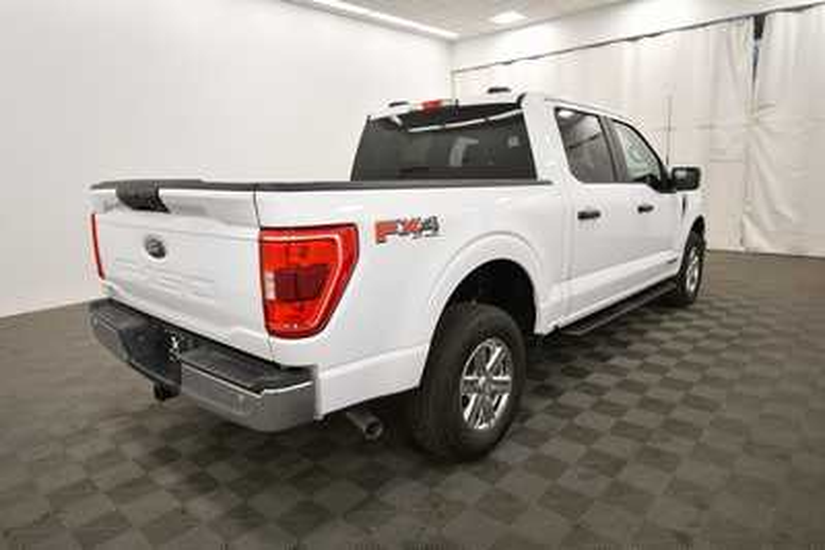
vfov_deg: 57.3
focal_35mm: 22
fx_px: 504
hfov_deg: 78.6
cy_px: 275
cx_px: 412
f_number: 5
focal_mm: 15
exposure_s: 1/250
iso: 800
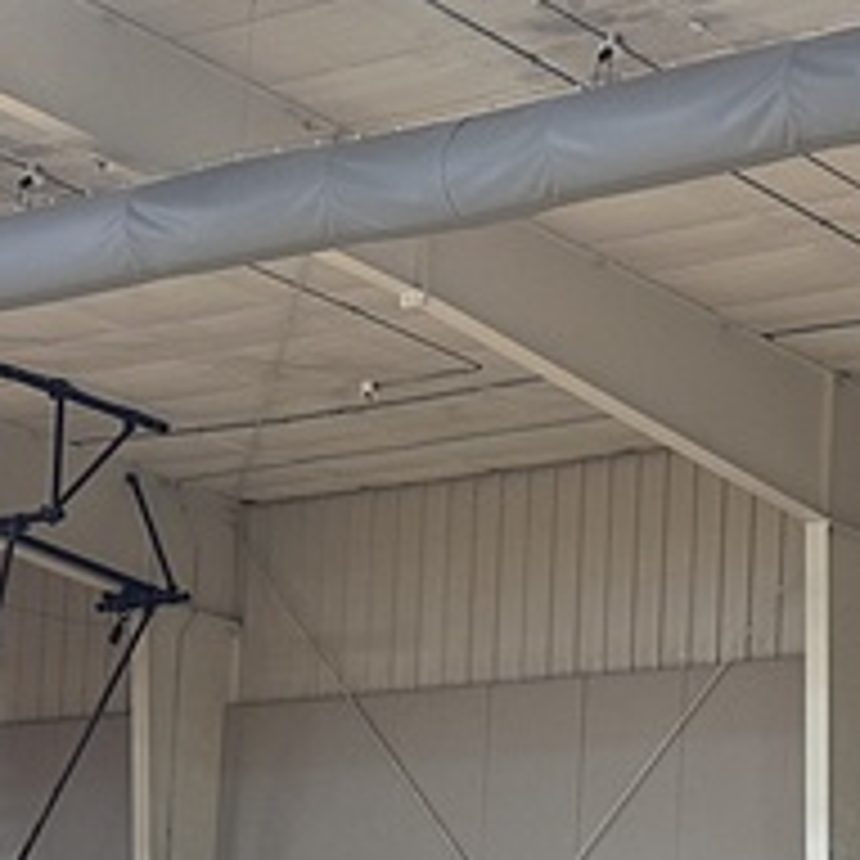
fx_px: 3204
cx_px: 783
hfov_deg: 15.1
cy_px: 1045
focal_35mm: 114
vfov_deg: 14.8
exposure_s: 1/116
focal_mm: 6.86
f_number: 1.78
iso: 250
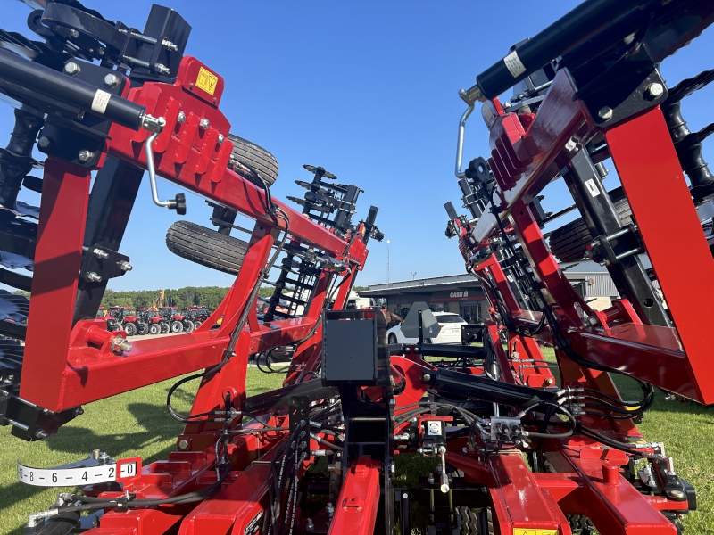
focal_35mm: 26
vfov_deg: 53.1
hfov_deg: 67.3
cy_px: 268
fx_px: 536
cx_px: 357
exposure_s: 1/2353
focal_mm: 5.7
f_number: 1.5
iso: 50
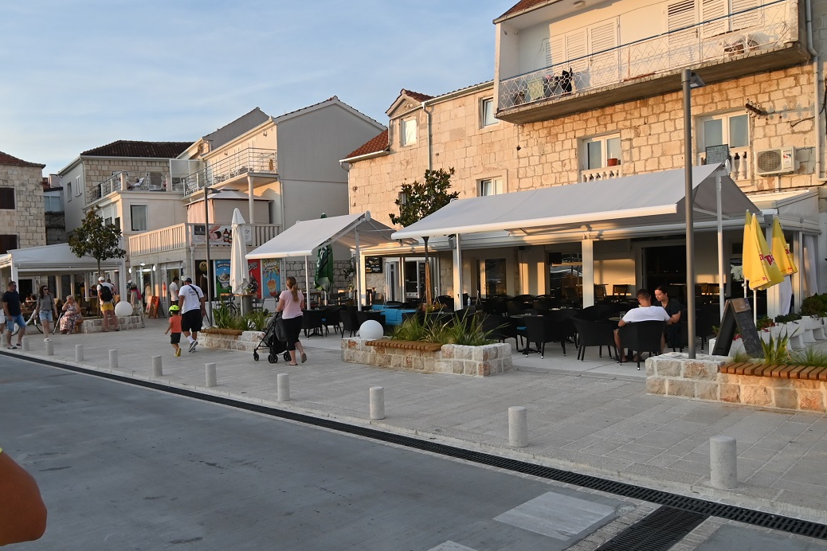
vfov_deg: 49.5
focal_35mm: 26
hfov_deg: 67.4
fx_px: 597
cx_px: 272
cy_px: 288
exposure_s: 1/800
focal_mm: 12
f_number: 4
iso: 250
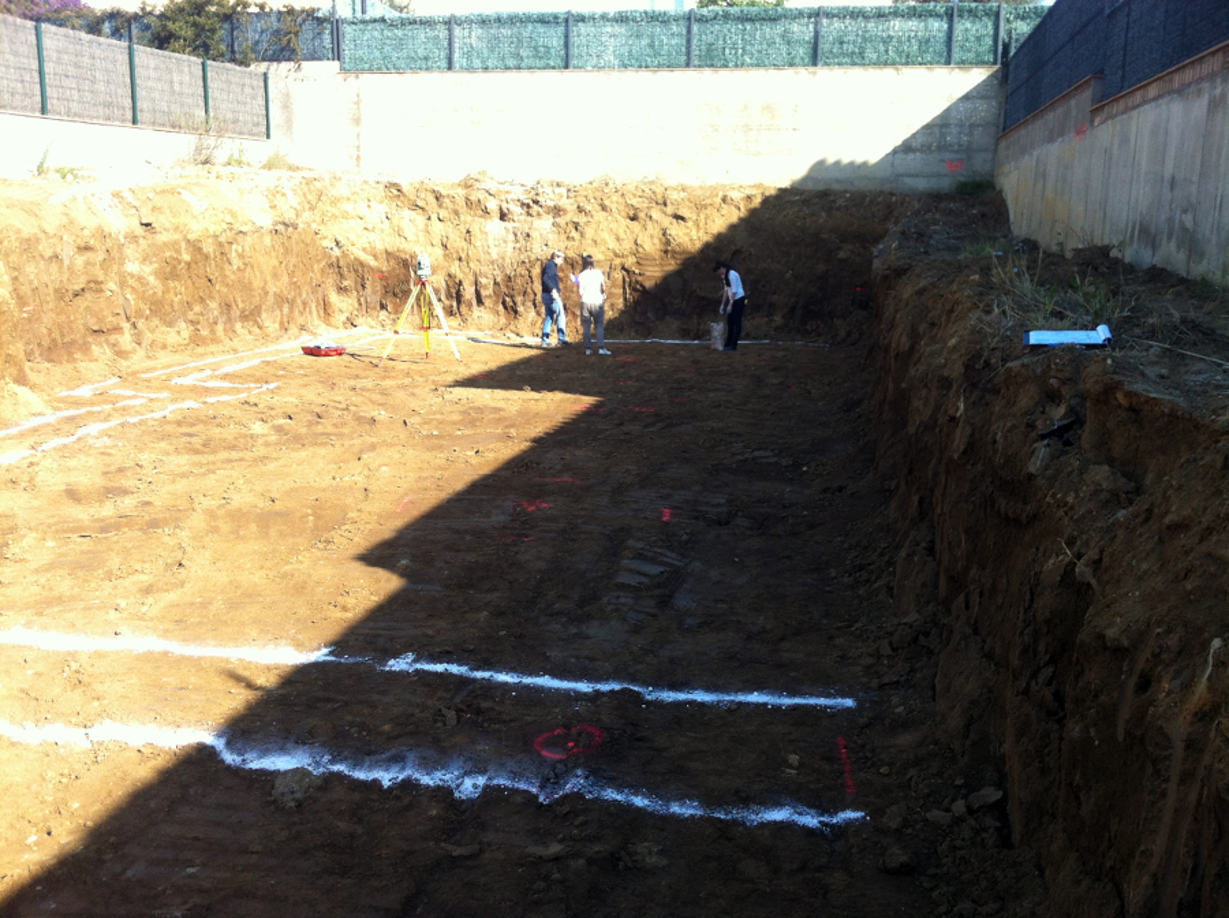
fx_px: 1241
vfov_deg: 40.6
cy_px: 459
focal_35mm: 35
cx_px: 614
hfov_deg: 52.7
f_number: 2.8
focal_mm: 3.85
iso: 80
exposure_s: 1/413
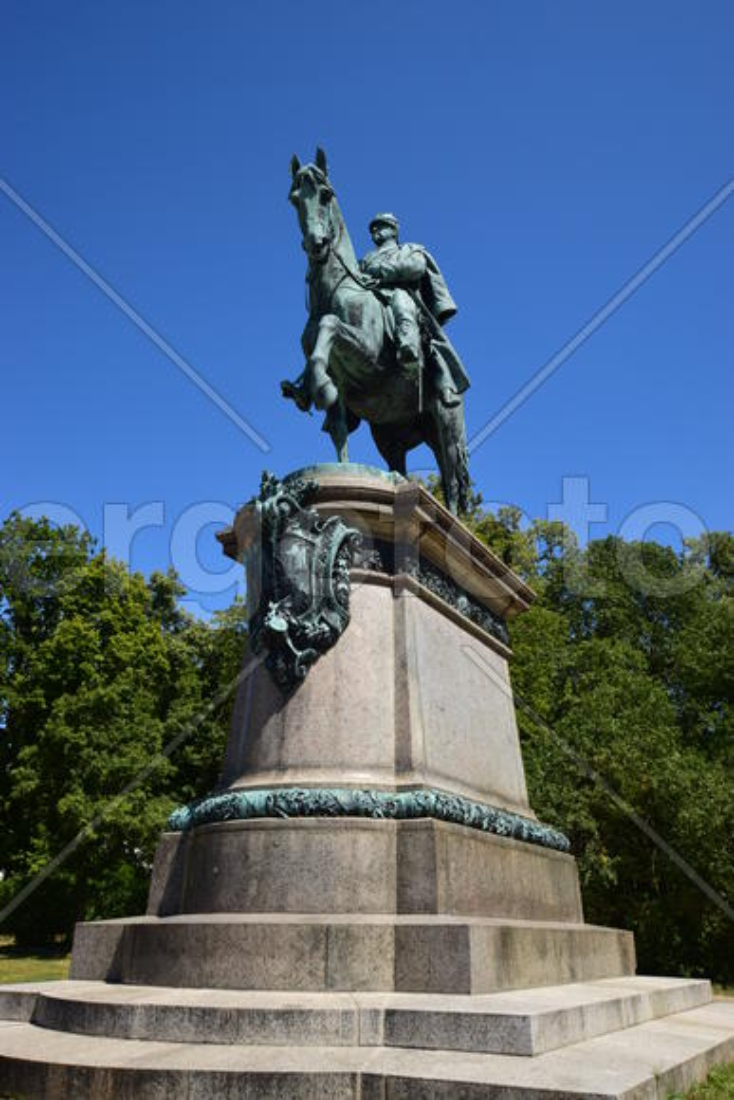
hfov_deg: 43.6
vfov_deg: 61.9
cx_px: 367
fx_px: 917
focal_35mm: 30
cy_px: 550
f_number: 11
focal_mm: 20
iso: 100
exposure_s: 1/125
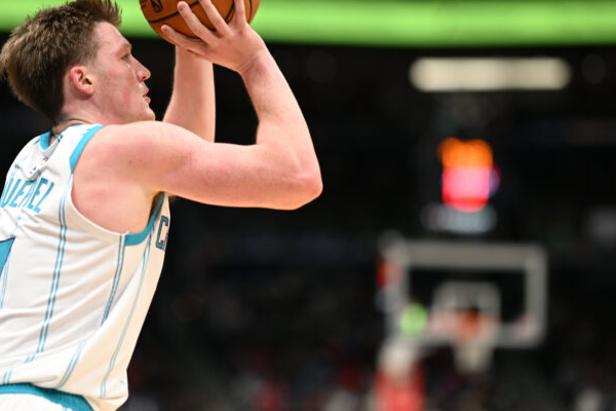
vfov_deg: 9.5
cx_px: 176
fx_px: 2481
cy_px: 141
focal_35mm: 145
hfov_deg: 14.1
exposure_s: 1/1000
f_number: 1.2
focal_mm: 85
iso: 320
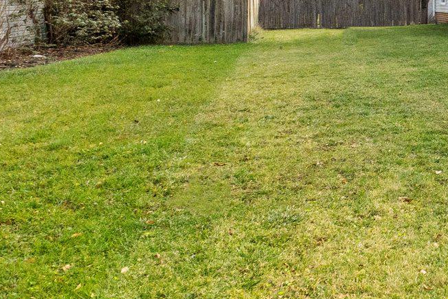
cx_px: 669
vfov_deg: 26.7
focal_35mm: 47
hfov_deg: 28.1
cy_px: -15
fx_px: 585
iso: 640
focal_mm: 10
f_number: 8
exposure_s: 1/1600
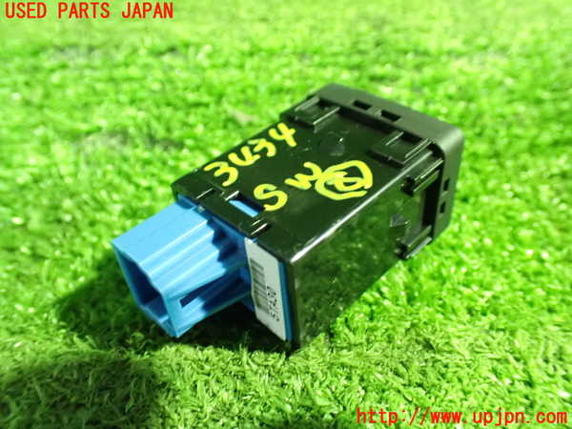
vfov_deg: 46.8
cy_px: 214
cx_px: 286
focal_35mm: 30
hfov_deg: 60.0
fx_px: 496
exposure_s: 1/15
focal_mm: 5.4
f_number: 2.3
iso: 1600
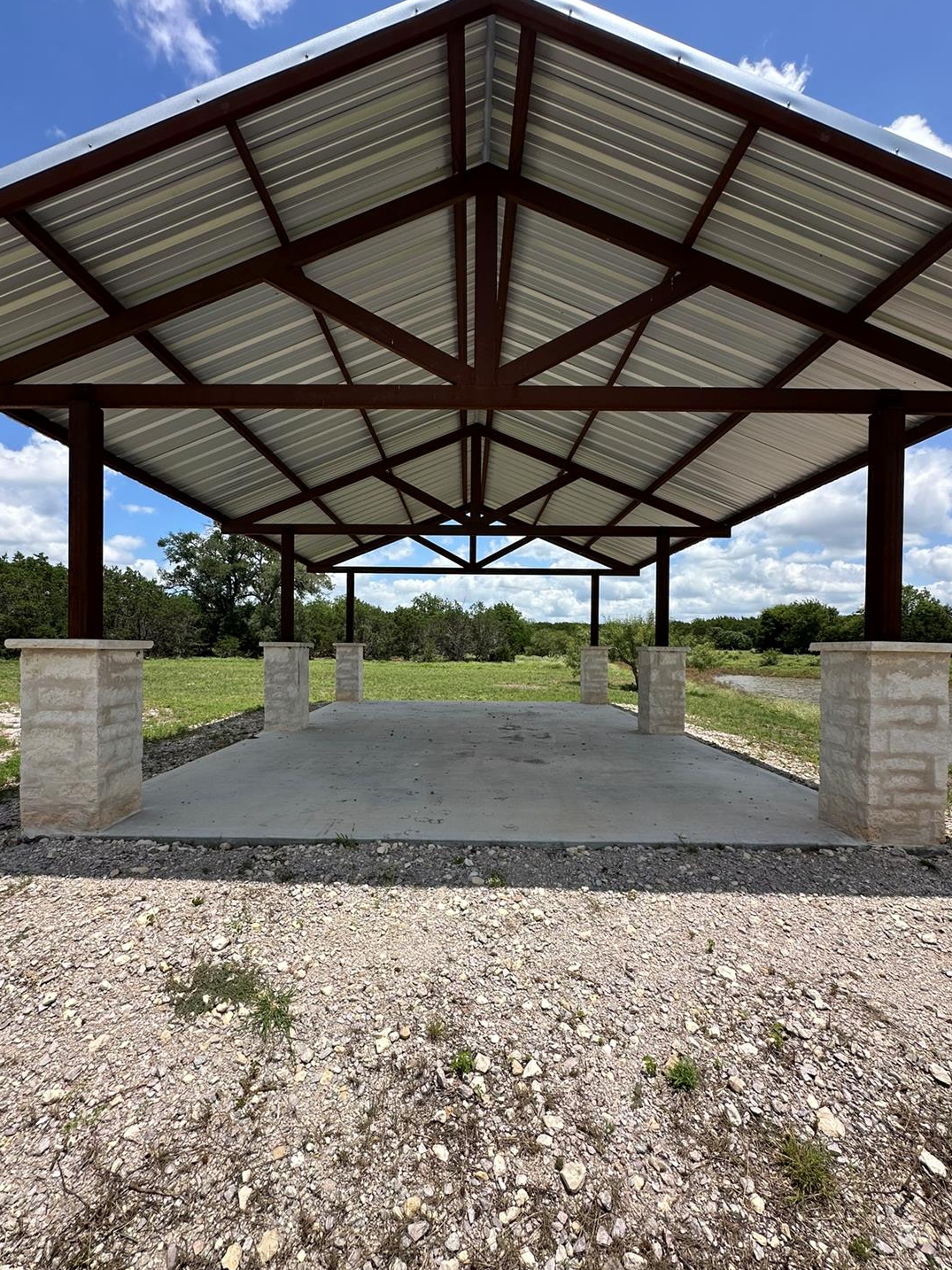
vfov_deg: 98.1
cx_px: 464
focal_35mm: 15
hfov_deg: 81.7
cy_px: 655
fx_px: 550
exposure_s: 1/2174
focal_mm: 2.22
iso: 50
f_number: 2.2
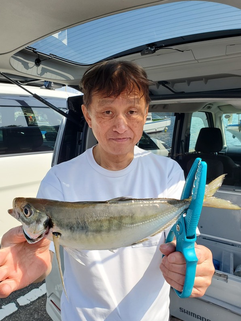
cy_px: 162
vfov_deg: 63.5
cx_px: 123
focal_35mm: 28
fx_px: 260
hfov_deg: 49.7
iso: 50
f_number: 2.4
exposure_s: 1/758
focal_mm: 4.3
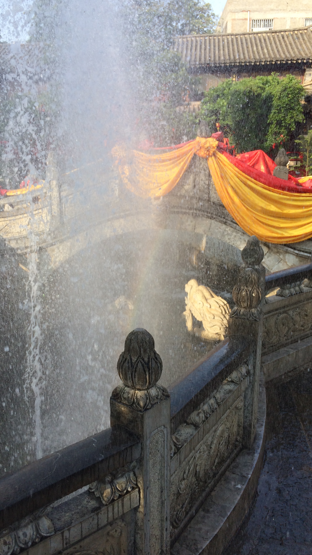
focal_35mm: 32
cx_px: 137
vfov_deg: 61.0
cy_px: 277
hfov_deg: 36.6
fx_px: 471
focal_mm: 4.15
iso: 32
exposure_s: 1/406
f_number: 2.2
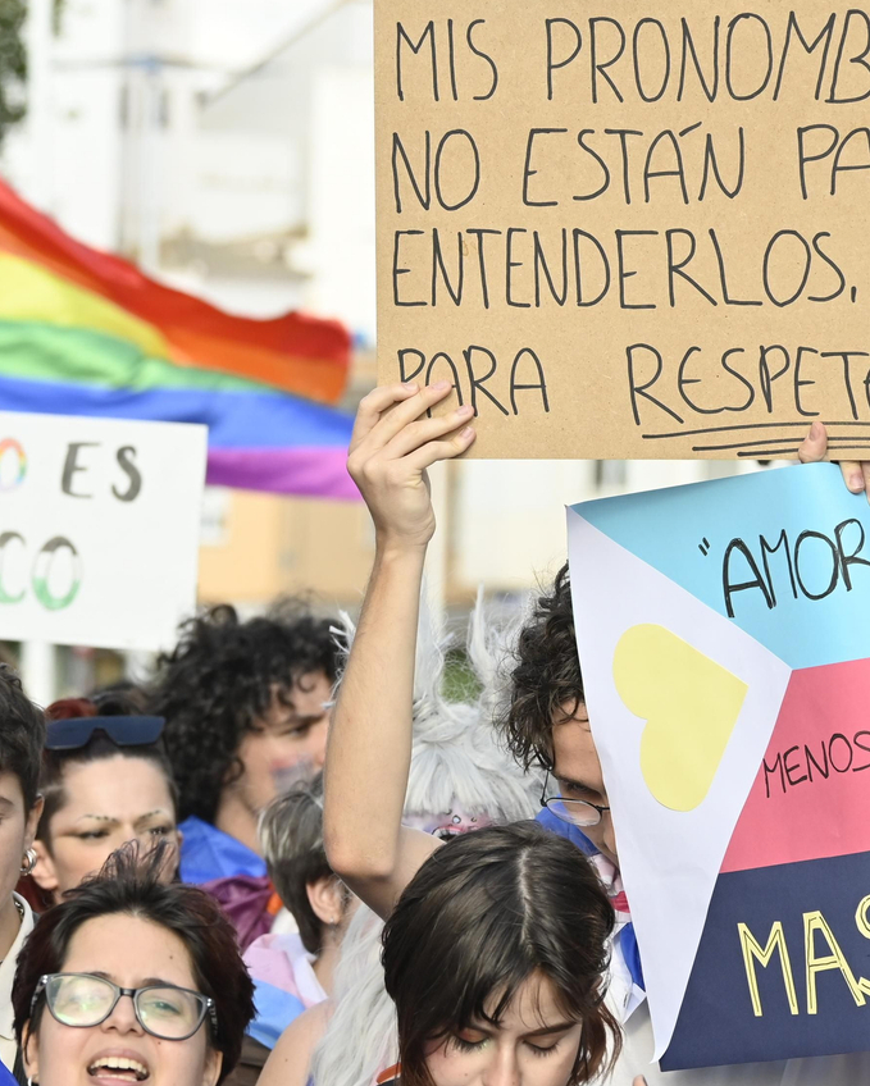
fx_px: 9393
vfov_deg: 6.6
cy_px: 552
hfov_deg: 5.3
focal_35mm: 292
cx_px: 332
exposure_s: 1/500
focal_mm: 110
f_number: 5.6
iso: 320
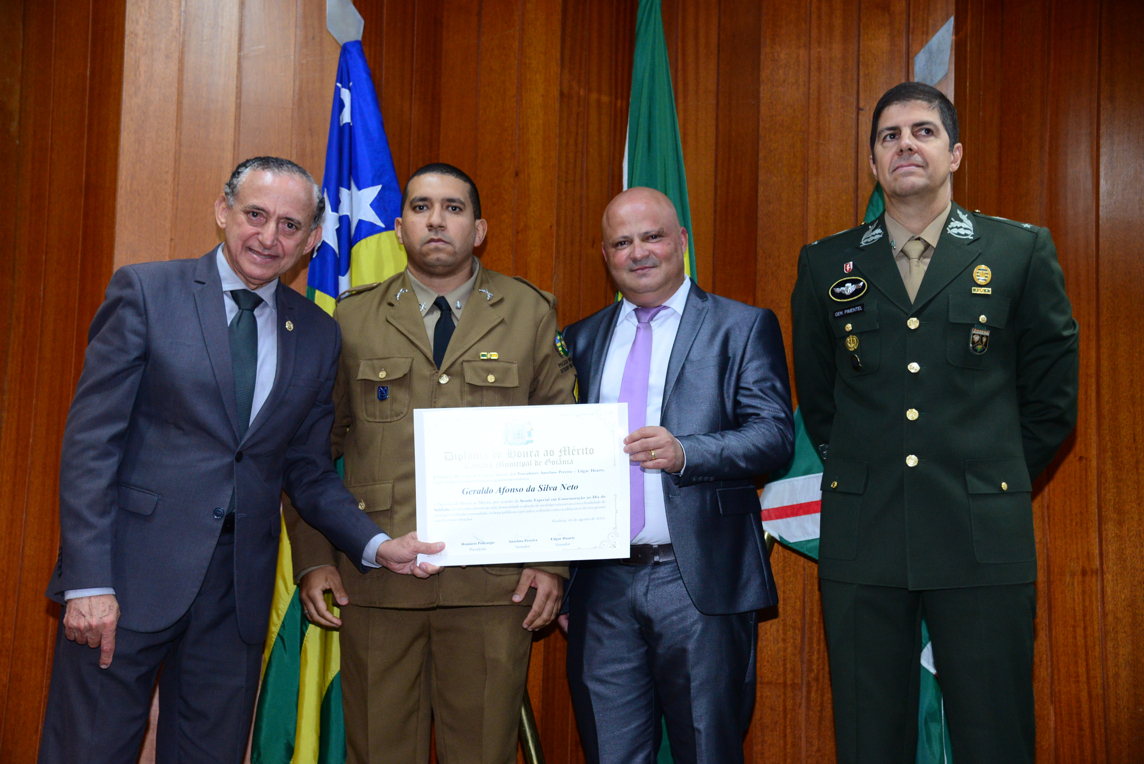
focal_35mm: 50
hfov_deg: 39.6
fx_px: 1589
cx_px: 572
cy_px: 382
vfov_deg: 27.0
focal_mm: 50
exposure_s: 1/125
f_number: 4.5
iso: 2500
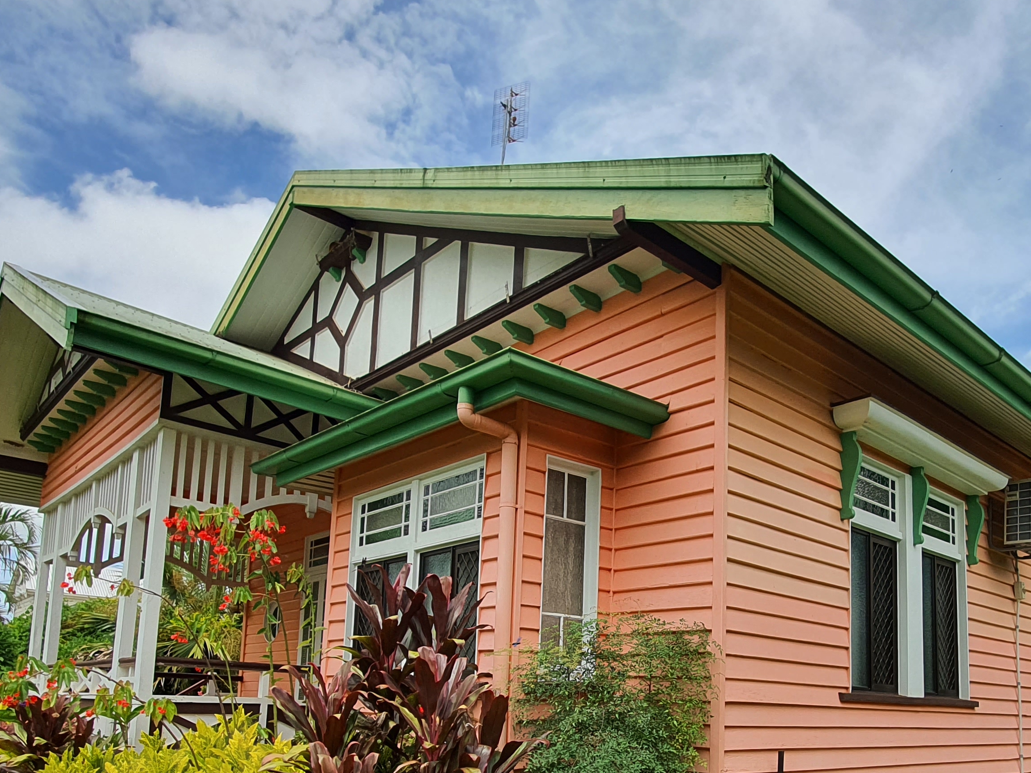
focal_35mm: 26
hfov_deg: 66.3
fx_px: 774
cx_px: 646
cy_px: 616
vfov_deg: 50.0
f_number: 2.2
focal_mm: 1.8
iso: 50
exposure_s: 1/1052
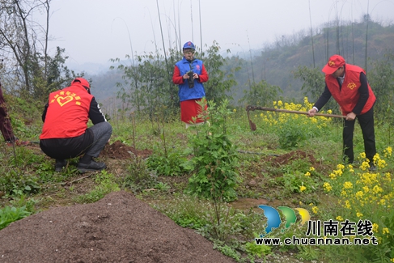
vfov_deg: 31.2
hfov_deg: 45.4
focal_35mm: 43
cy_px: 132
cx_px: 201
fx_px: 471
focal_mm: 28
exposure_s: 1/125
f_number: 5.6
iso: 200
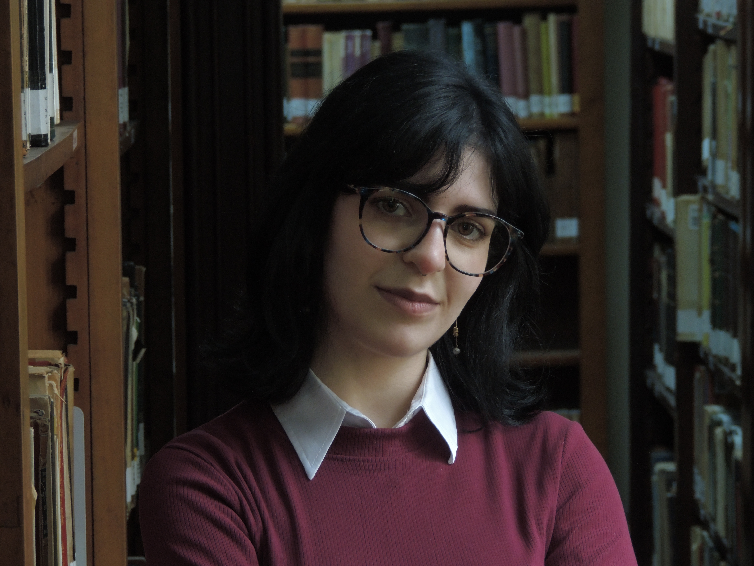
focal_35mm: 200
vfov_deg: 7.4
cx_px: 377
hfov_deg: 9.9
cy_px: 283
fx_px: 4356
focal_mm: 35.6
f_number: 4.6
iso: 400
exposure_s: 1/30
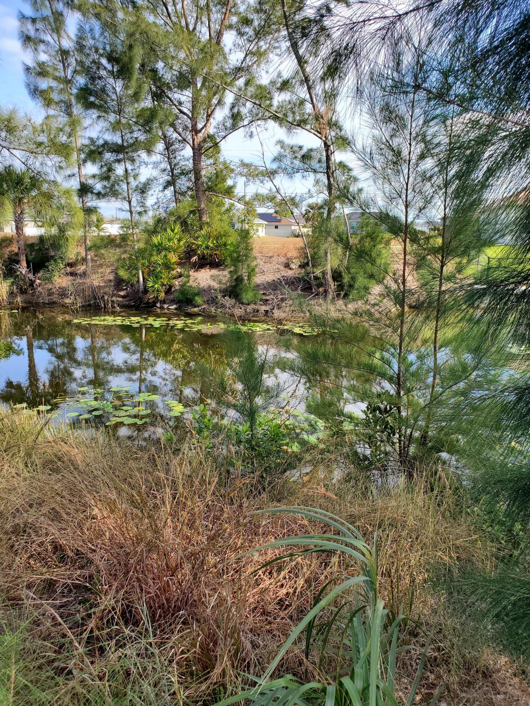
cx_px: 265
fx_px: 531
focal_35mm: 26
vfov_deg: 67.3
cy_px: 353
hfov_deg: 53.1
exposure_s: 1/697
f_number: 2.4
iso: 50
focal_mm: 4.3
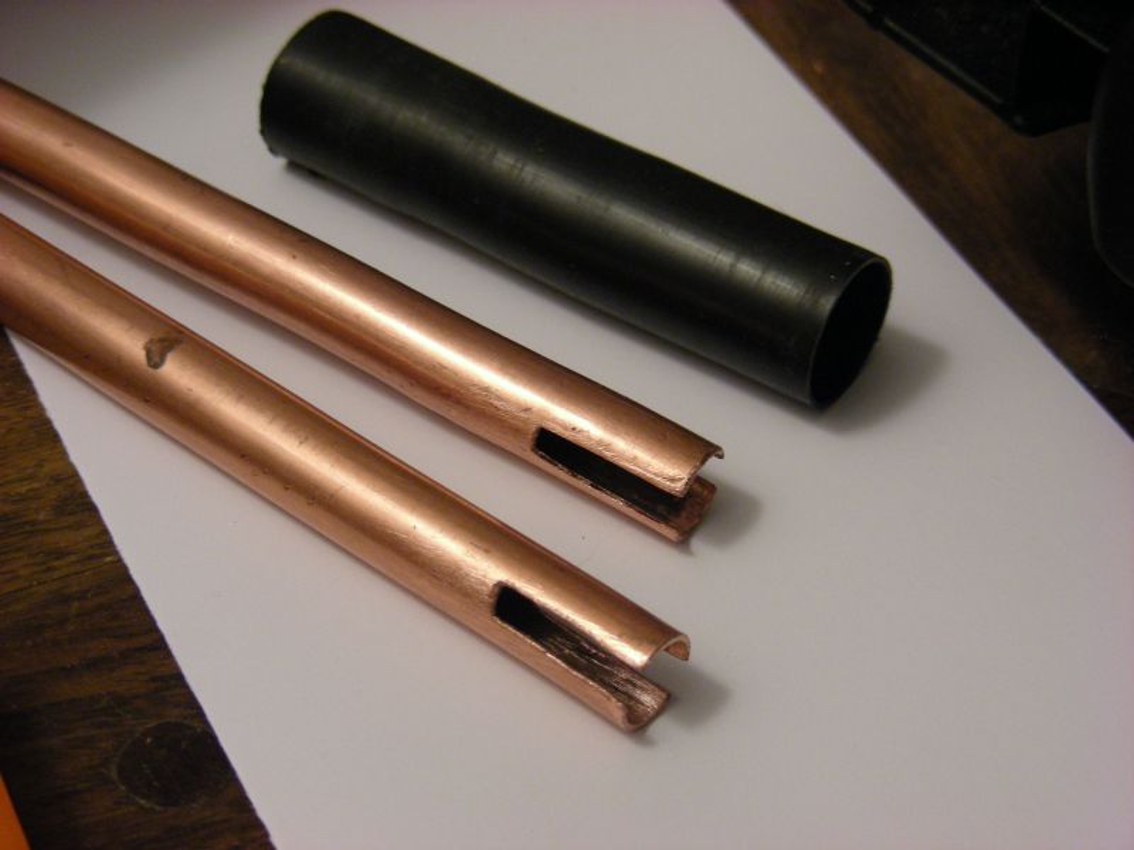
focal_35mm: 79
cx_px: 567
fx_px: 2588
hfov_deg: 24.7
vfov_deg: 18.7
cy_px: 425
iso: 200
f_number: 3.5
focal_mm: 13.2
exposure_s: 1/13.4
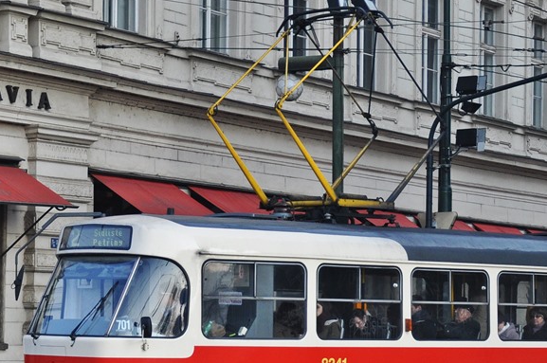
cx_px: 413
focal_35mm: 106
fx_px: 1608
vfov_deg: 12.9
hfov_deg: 19.2
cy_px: 236
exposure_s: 1/1000
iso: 400
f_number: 4.2
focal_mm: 34
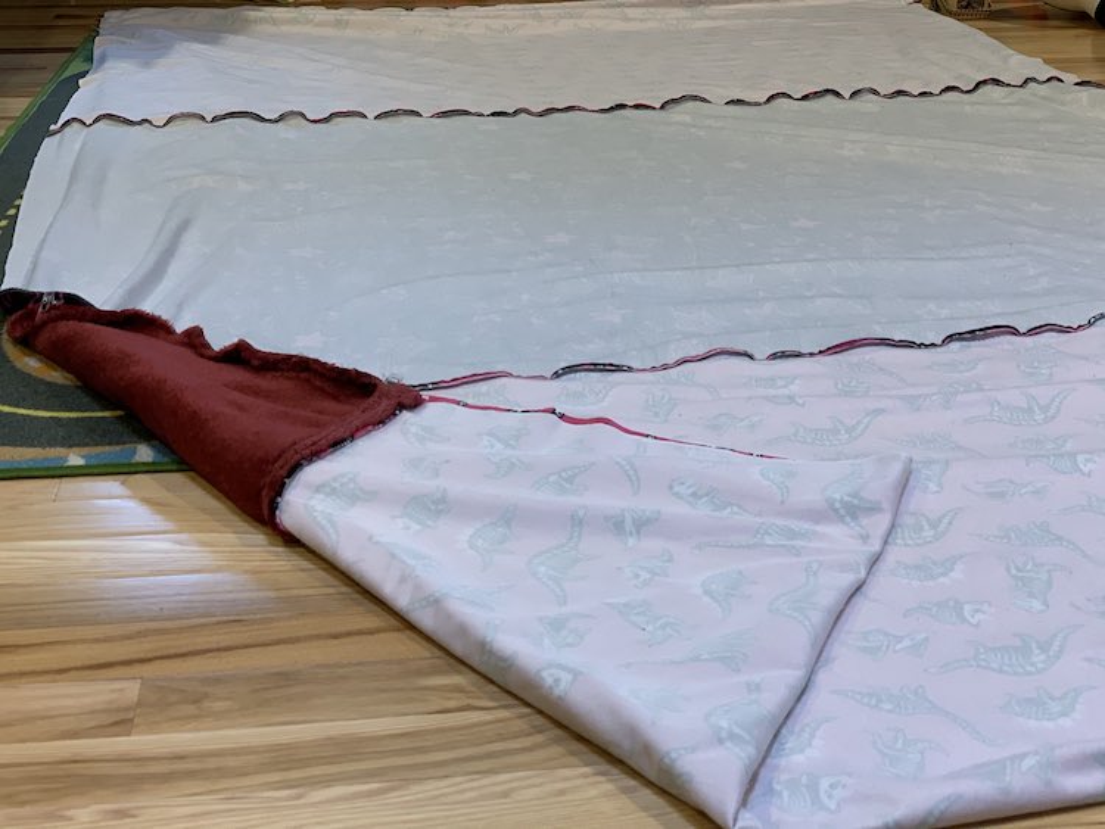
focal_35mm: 52
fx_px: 1660
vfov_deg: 28.0
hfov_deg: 36.8
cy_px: 414
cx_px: 552
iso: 160
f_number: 2.4
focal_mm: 6
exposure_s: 1/60
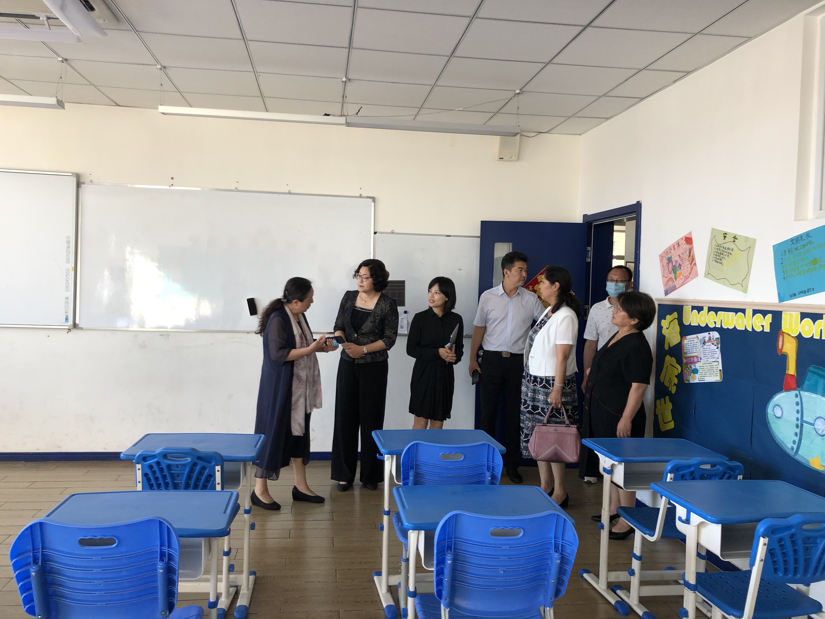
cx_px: 412
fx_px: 667
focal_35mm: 28
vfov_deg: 49.7
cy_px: 310
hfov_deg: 63.4
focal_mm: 4
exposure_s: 1/50
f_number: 1.8
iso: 25
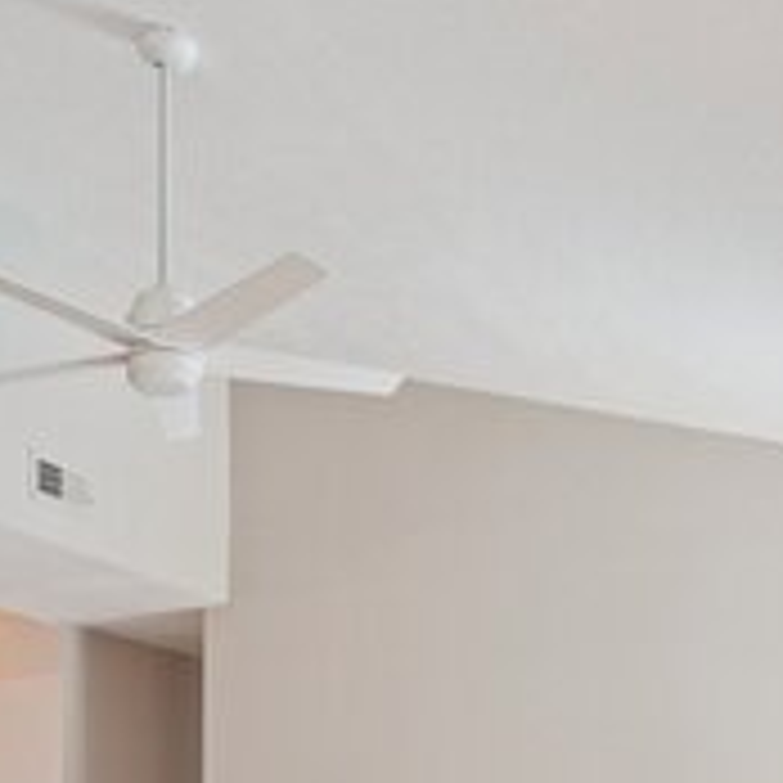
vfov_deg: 29.9
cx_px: 274
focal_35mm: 52
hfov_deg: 32.8
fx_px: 1320
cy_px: 848
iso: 400
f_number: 8
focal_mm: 16.5
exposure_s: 1/6
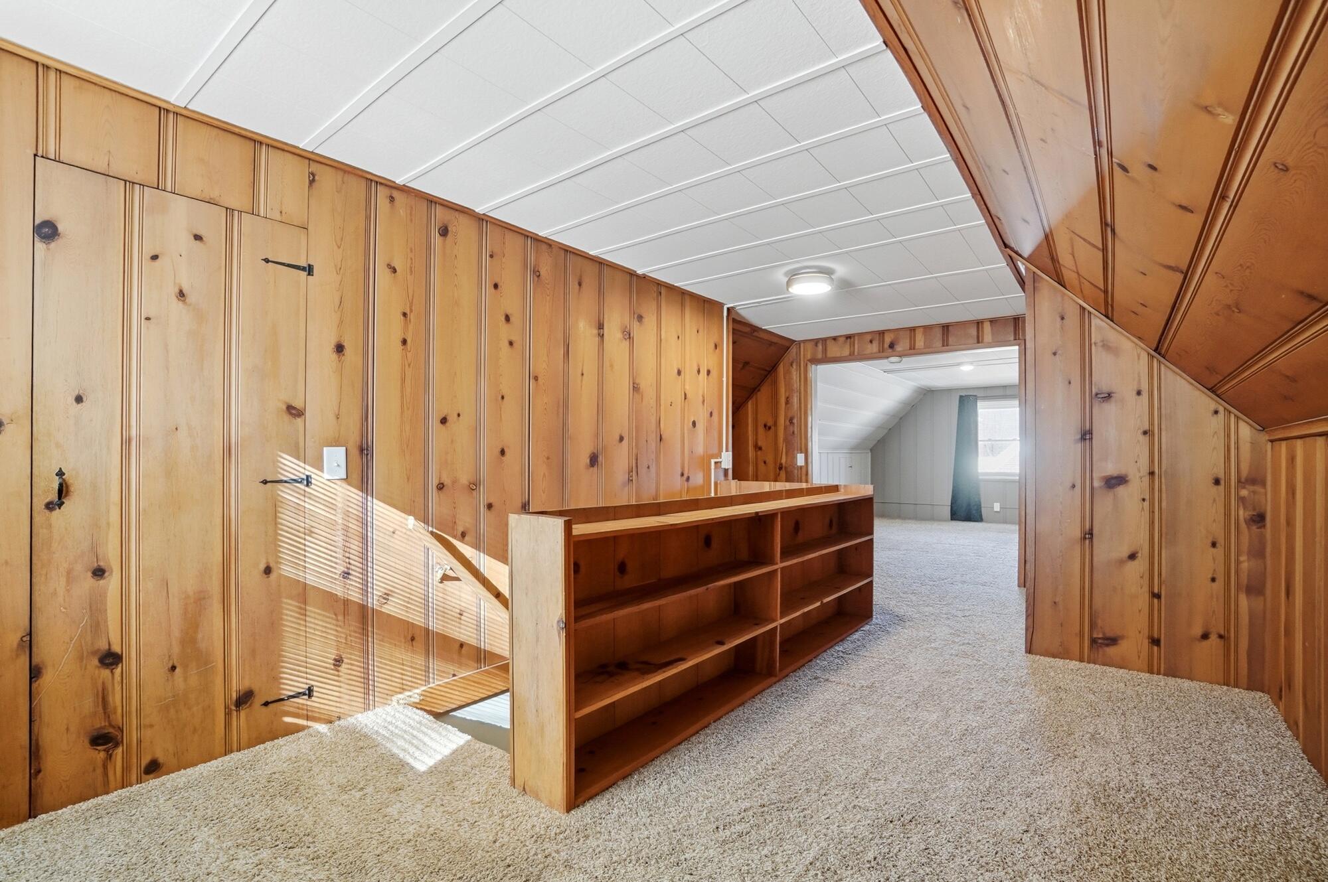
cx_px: 664
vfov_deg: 77.2
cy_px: 441
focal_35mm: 15
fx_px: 553
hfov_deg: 100.4
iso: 100
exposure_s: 1/60
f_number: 4
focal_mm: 10
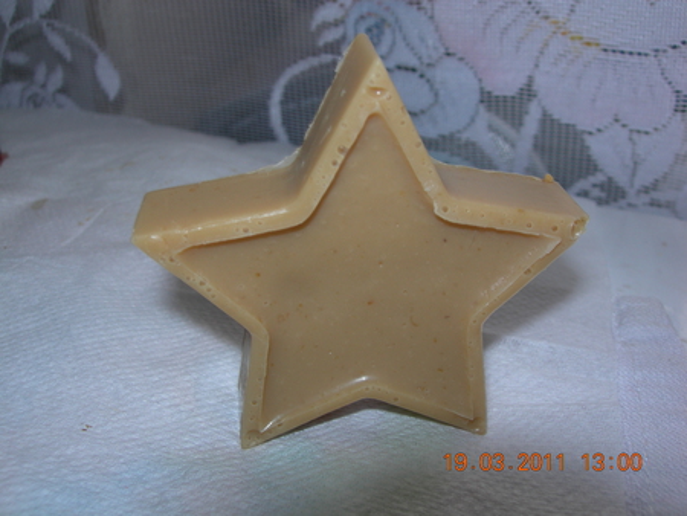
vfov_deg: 37.8
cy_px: 258
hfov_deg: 49.0
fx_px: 755
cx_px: 344
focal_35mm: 38
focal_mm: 7.8
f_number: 4.8
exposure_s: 1/60.1
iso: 50
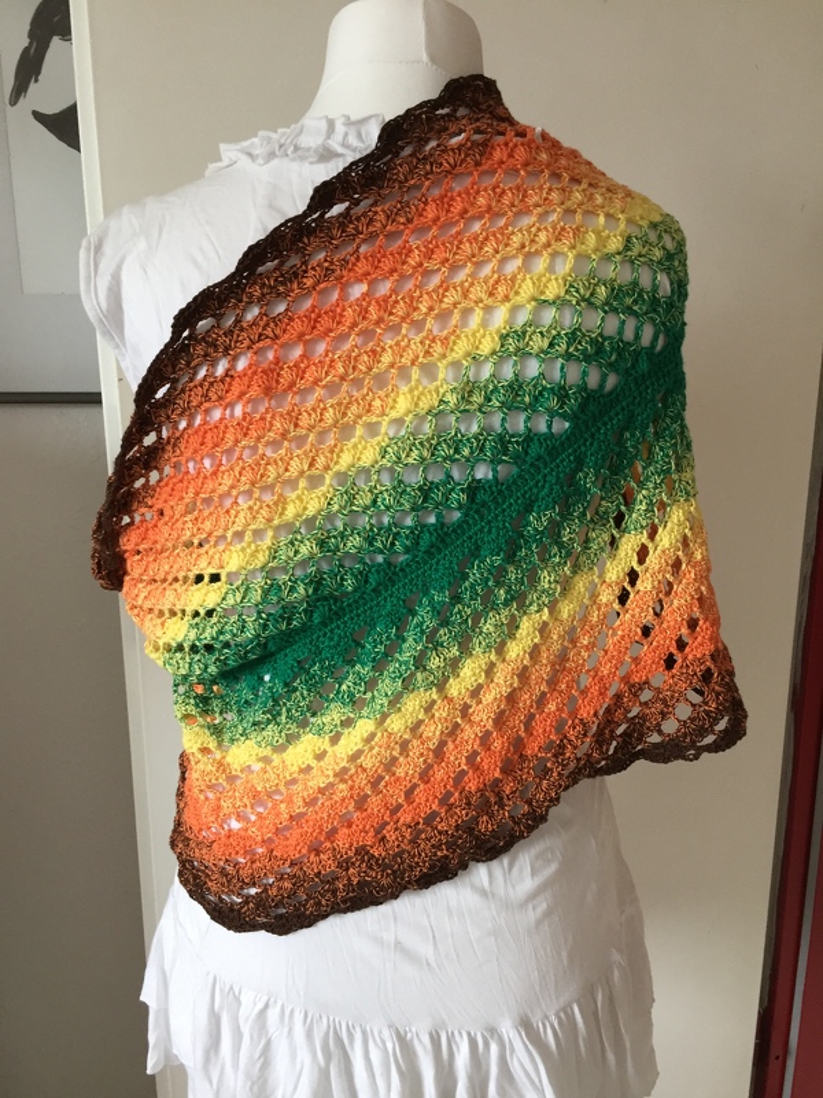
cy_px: 549
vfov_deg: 61.7
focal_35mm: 29
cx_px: 412
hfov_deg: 48.2
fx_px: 919
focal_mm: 4.15
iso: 125
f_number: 2.2
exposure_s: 1/33
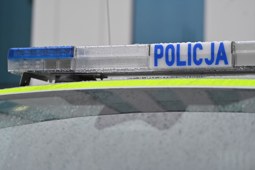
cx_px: 128
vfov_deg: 13.6
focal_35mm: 101
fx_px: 715
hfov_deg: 20.2
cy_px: 85
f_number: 2.8
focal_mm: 101
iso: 320
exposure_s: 1/400
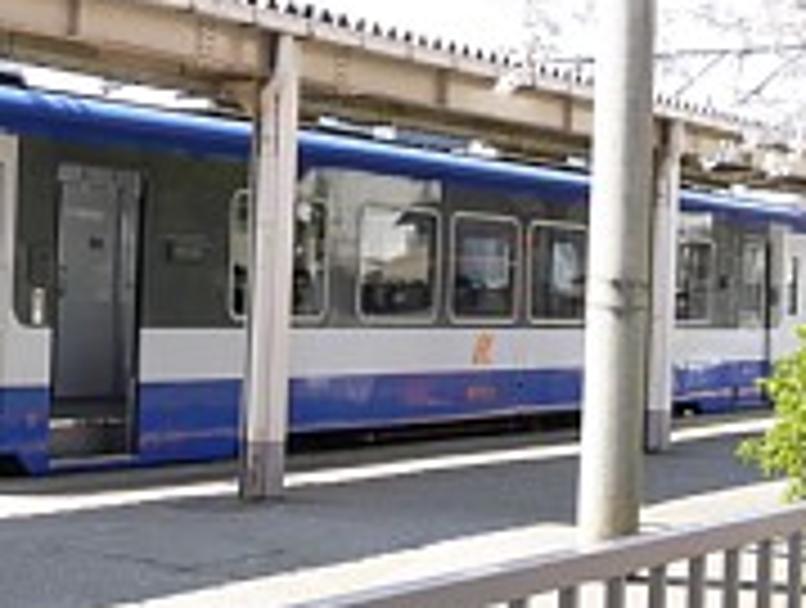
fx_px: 1820
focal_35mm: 78
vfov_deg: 18.9
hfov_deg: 24.5
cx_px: 140
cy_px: 189
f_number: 4.5
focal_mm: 7.4
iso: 80
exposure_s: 1/100
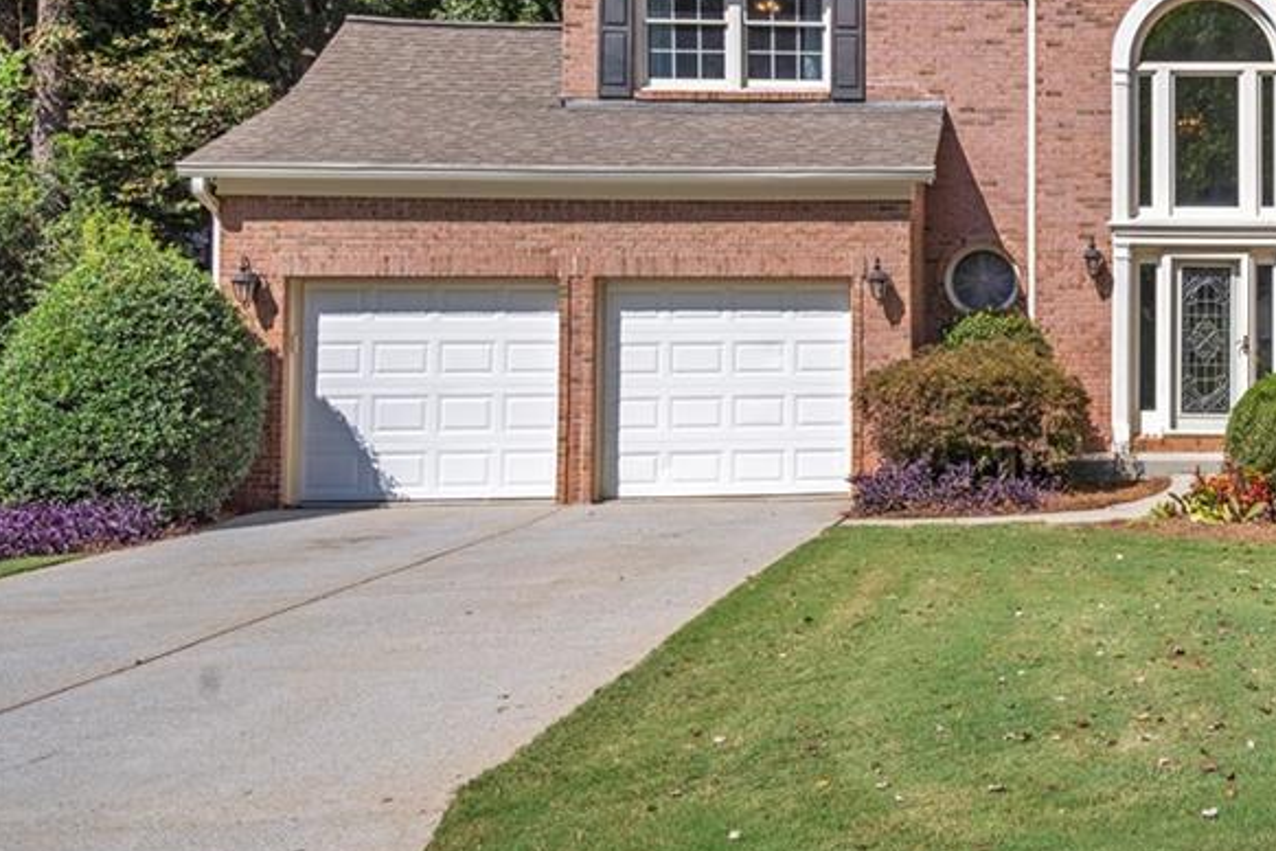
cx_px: 1112
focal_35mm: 51
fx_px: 1808
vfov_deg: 26.3
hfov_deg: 36.8
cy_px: 259
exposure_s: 1/1250
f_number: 8
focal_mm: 29
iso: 400
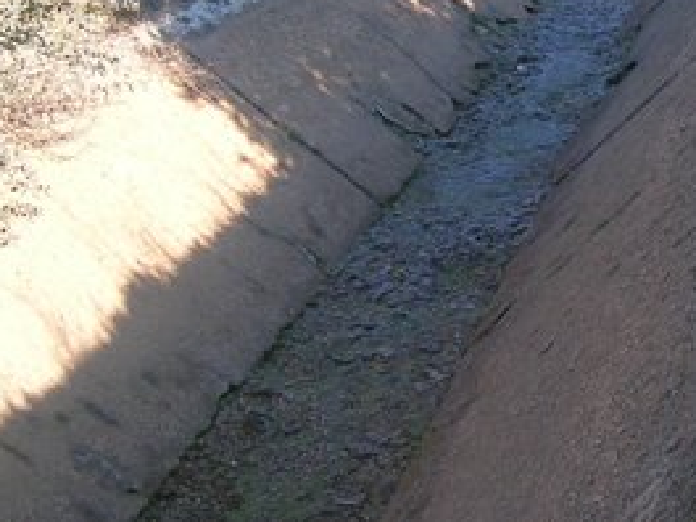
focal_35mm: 73
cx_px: 630
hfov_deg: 25.8
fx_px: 1468
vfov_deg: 20.1
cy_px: 178
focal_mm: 5.4
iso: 50
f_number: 2.8
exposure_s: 1/173
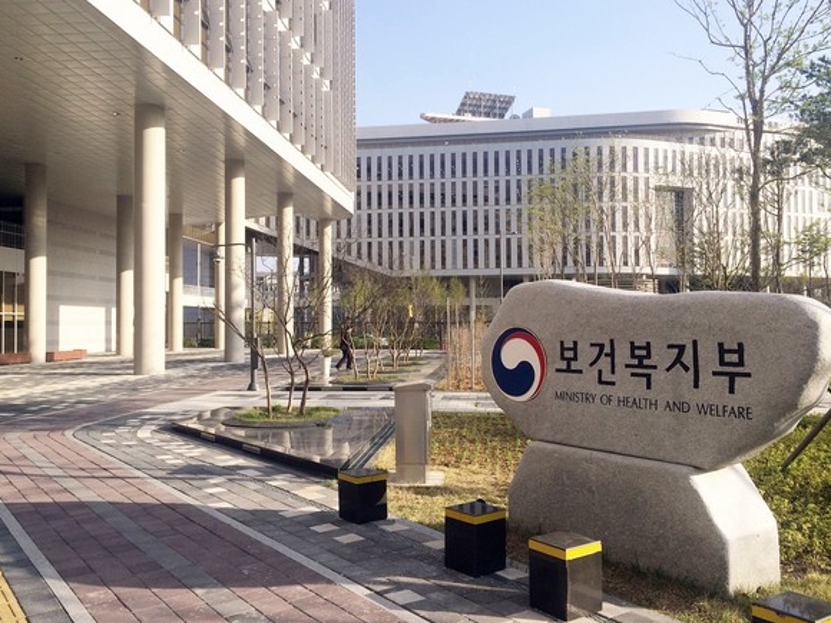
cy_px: 305
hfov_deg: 60.0
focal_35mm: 30
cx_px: 427
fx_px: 720
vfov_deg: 46.8
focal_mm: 4.15
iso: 32
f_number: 2.2
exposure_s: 1/1466
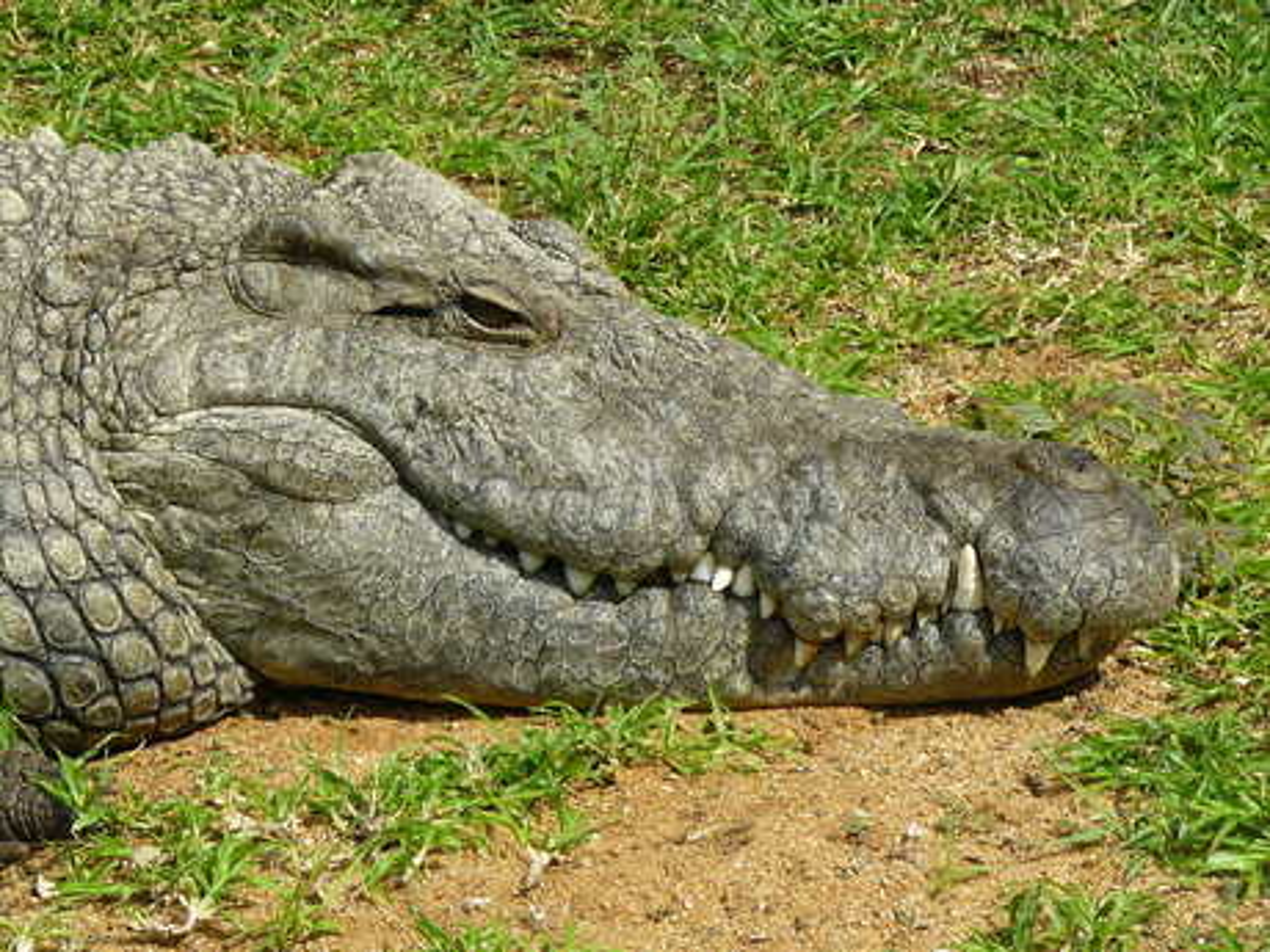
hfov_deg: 10.2
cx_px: 635
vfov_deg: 7.7
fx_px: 7081
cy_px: 476
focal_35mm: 193
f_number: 8
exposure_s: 1/160
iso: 100
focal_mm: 26.8
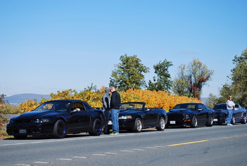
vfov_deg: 15.2
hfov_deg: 22.6
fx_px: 618
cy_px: 83
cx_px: 124
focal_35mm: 90
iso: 110
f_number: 5.6
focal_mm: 60
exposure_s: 1/500
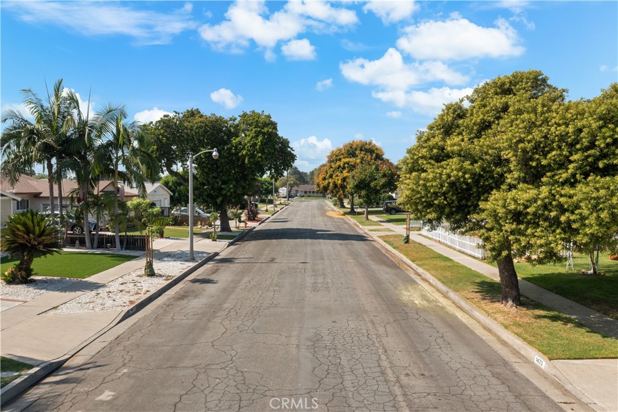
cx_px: 309
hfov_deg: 65.5
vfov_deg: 46.4
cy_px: 206
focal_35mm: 28
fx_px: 480
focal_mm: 10.26
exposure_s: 1/80
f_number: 5.6
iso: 100
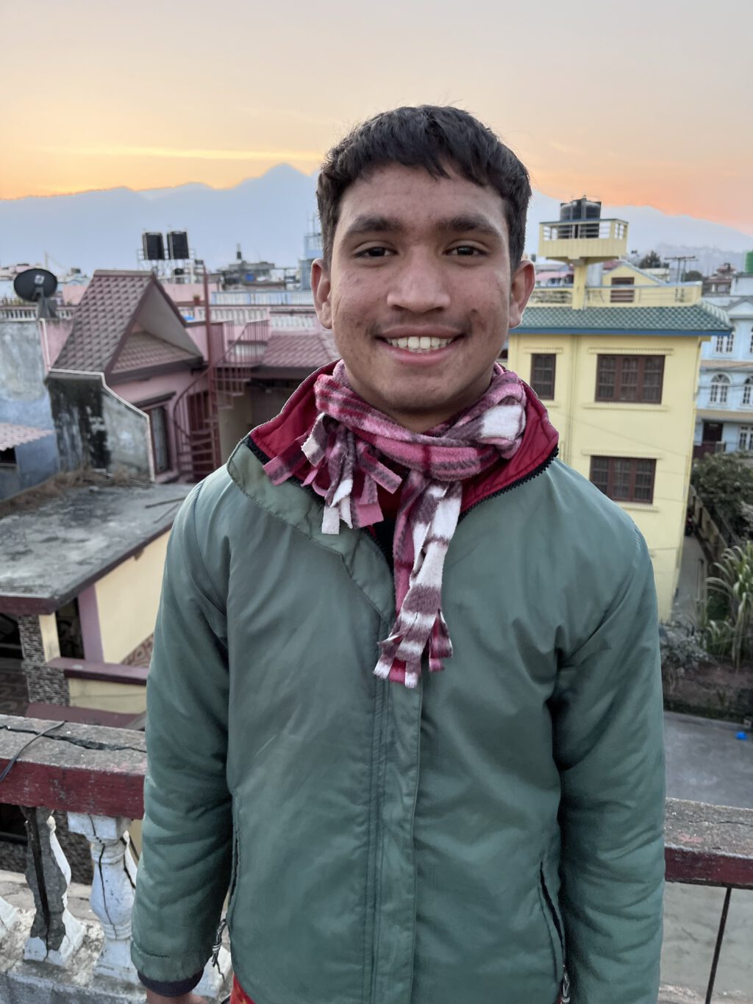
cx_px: 376
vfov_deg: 67.3
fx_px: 754
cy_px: 502
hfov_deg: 53.1
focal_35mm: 26
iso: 50
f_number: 1.6
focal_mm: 5.1
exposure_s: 1/302
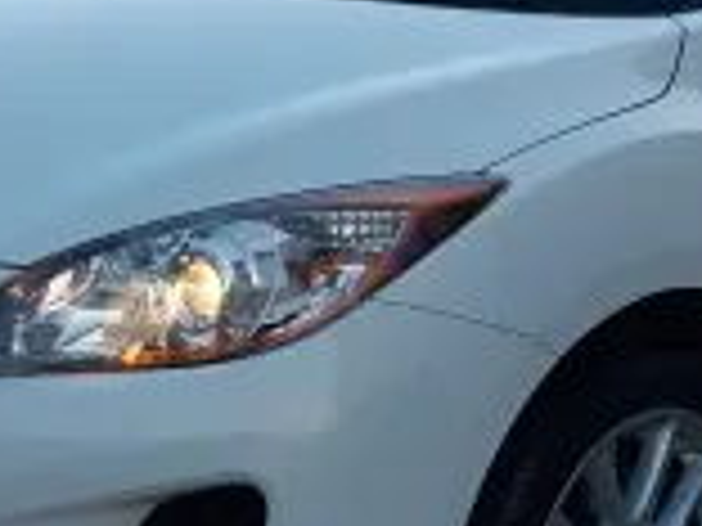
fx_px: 2494
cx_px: 482
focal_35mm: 123
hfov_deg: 16.0
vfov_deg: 12.0
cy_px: 288
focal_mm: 4.6
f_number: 1.8
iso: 25
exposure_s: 1/100
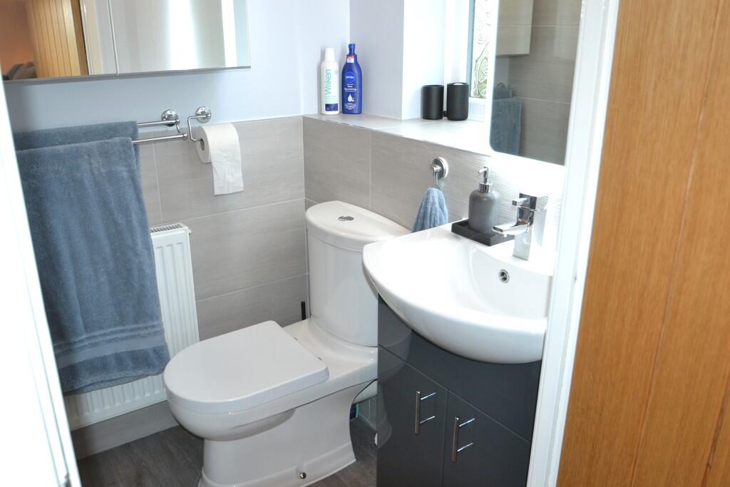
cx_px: 365
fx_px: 578
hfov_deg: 64.5
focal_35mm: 28
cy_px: 244
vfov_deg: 45.7
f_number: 4.2
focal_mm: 19
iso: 800
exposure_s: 1/60
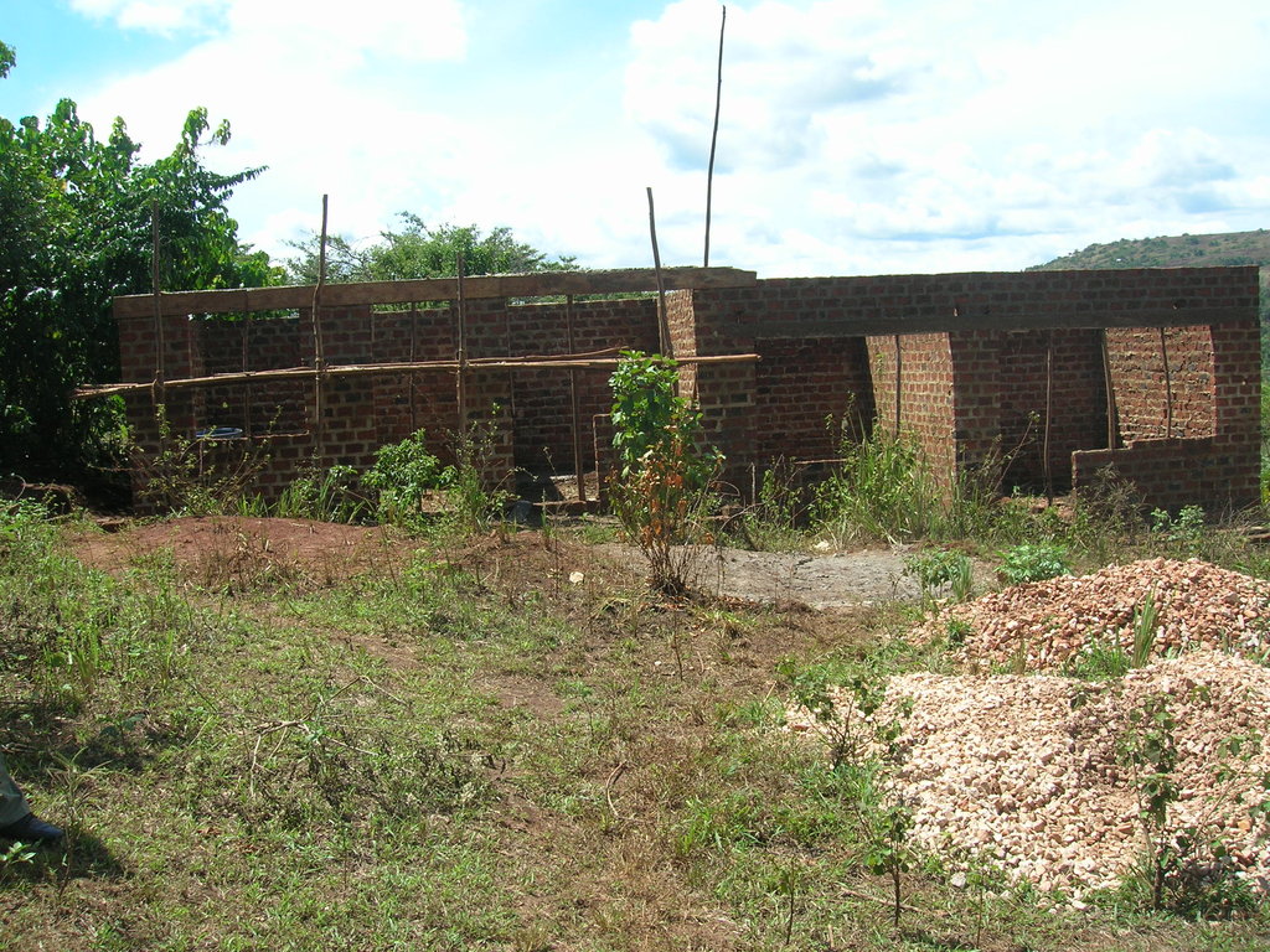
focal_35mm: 34
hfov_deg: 54.0
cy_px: 476
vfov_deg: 41.8
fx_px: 1247
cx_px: 635
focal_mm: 5.7
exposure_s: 1/255
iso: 50
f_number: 4.9
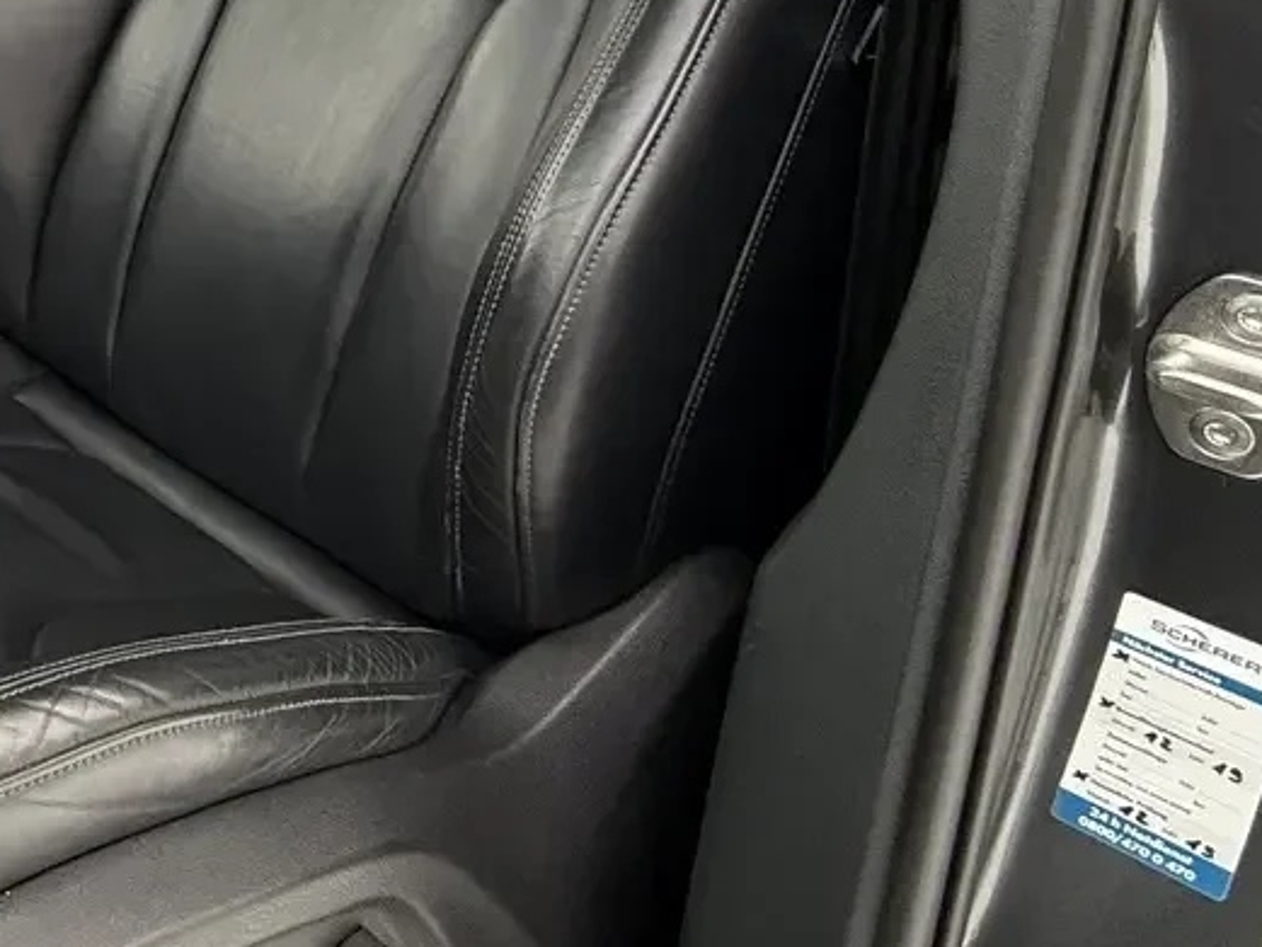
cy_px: -56
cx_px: -339
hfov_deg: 33.4
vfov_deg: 30.6
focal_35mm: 43
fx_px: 1568
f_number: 2.2
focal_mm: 2.22
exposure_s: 1/99
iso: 100
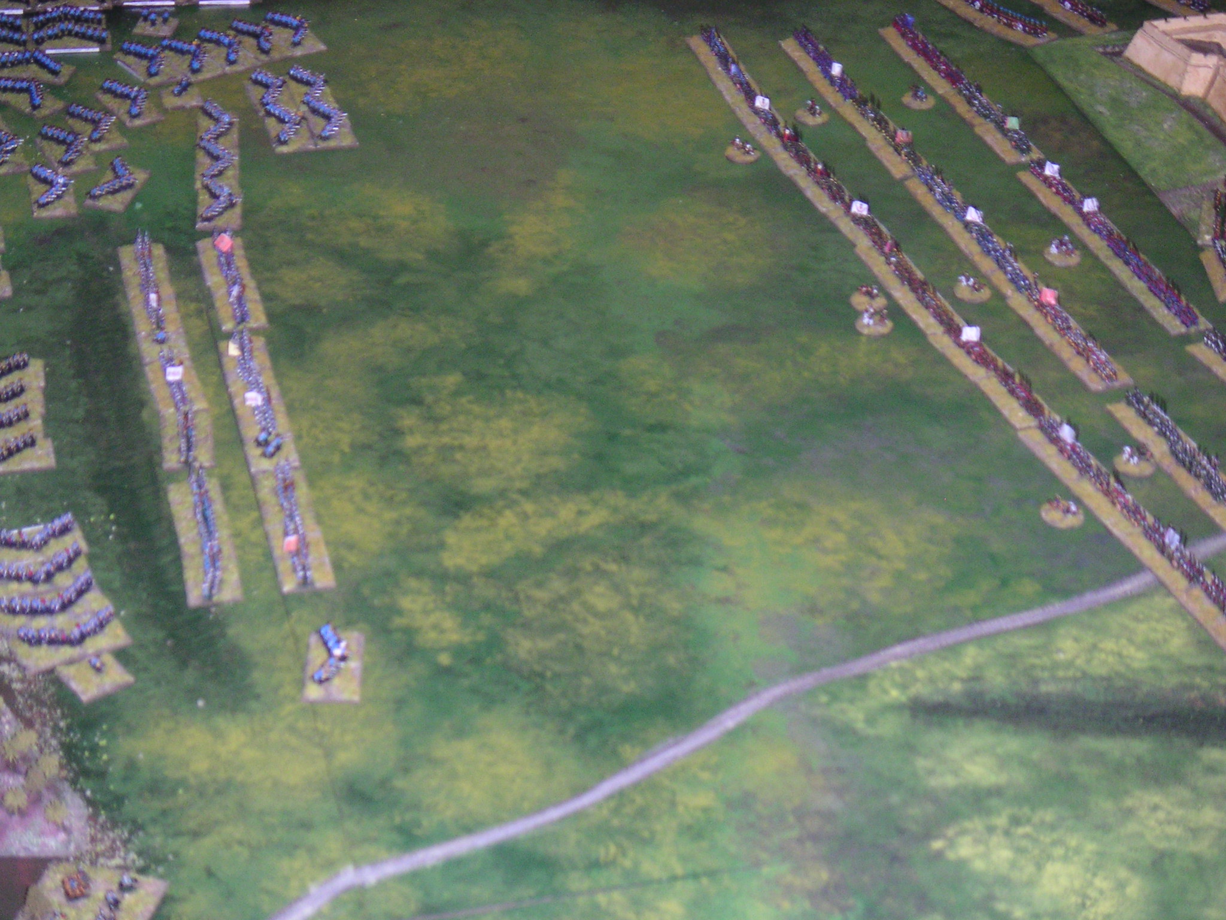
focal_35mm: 69
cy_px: 460
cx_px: 613
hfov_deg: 28.2
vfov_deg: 21.3
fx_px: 2444
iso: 160
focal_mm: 10.7
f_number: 3.1
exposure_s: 1/60
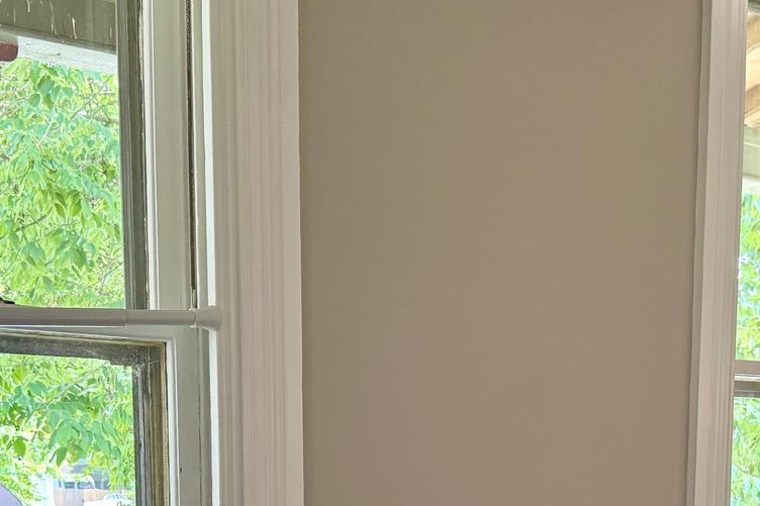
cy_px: 638
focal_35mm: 68
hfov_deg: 29.7
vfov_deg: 18.7
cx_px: 403
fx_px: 1435
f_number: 1.78
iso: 80
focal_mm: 6.76
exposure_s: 1/120
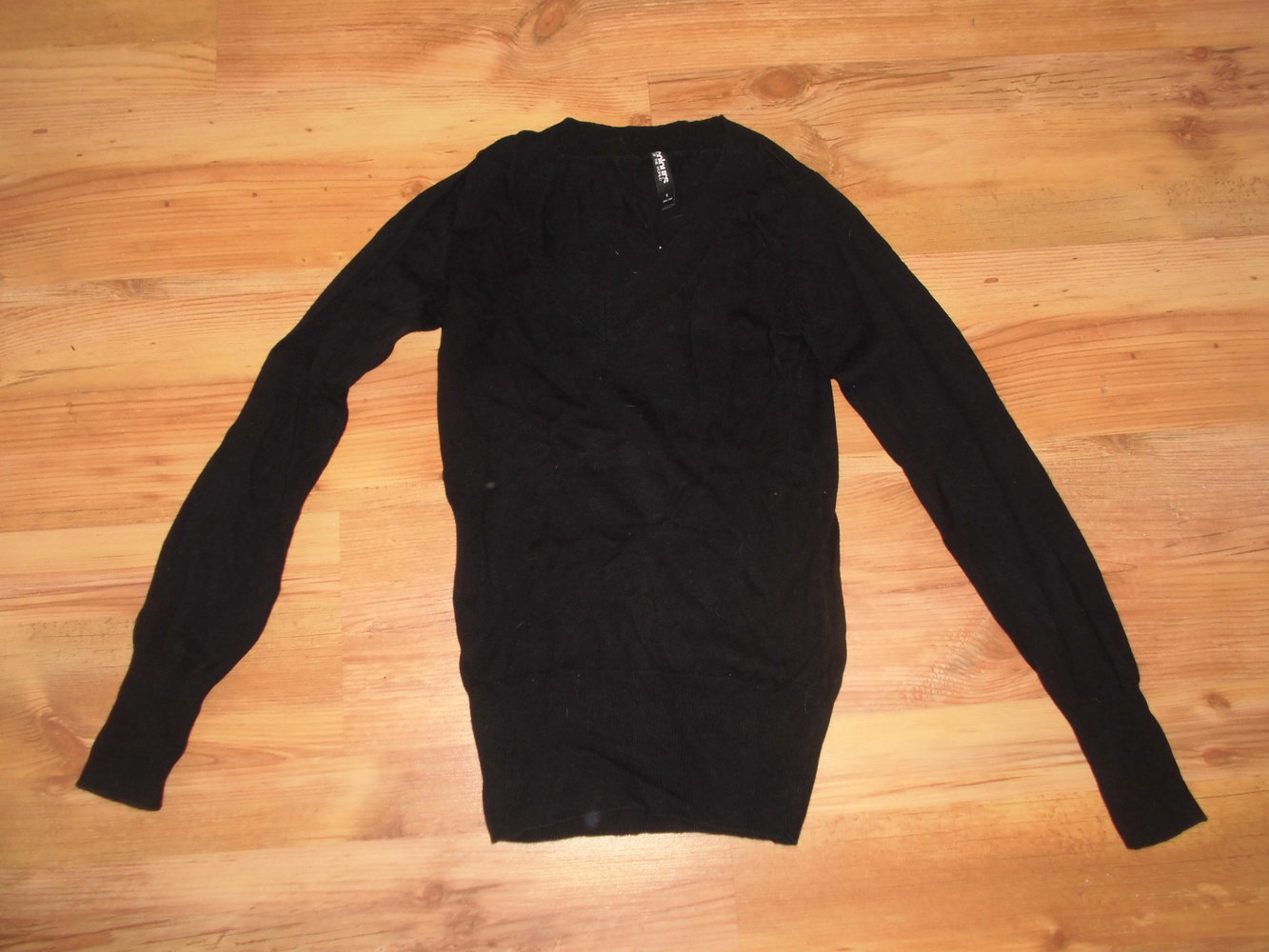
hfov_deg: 61.7
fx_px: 1063
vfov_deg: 48.2
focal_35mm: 29
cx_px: 634
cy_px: 476
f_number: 3.4
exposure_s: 1/60
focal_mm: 5.3
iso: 100
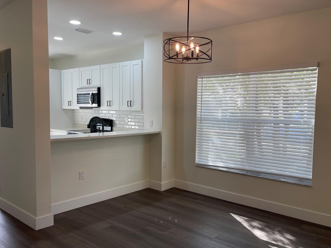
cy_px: 129
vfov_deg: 46.8
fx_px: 287
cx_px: 174
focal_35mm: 30
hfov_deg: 59.9
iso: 50
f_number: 1.6
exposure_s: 1/120
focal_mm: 5.1
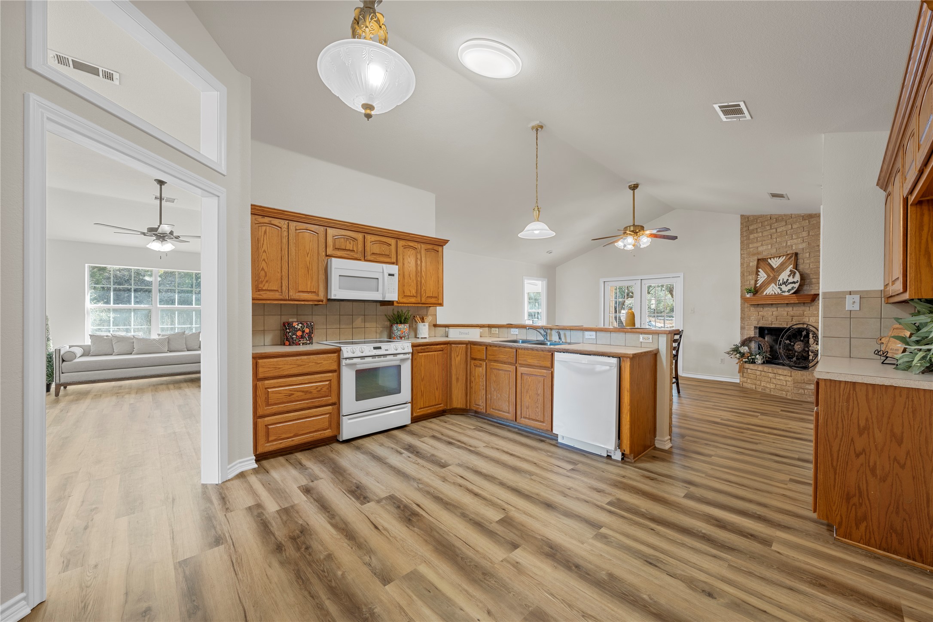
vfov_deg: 81.2
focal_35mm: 14
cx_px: 466
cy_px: 311
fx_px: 363
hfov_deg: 104.3
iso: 320
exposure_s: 1.3
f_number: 9
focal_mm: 14
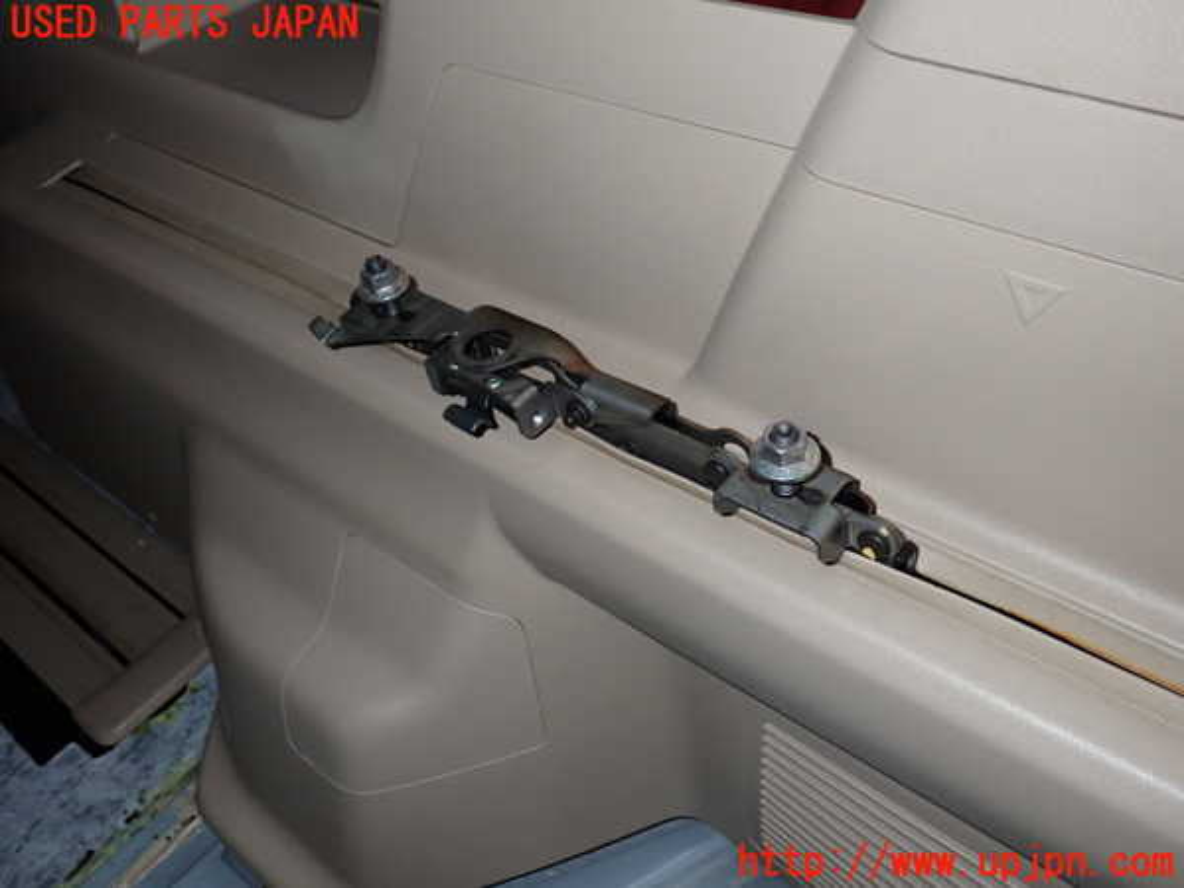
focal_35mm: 30
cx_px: 592
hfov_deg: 60.0
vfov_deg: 46.8
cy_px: 444
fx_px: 1026
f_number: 6.3
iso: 250
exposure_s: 1/30
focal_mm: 5.4
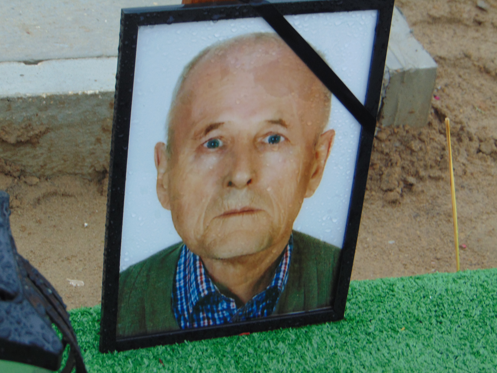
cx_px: 248
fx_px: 1551
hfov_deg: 18.2
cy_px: 186
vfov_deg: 13.7
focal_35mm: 108
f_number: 3.9
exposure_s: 1/50
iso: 80
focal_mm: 19.4
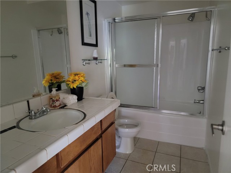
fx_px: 160
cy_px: 86
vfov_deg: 56.8
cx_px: 116
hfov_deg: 71.6
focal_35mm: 24
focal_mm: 6.7
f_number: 1.8
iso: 1000
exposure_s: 1/24
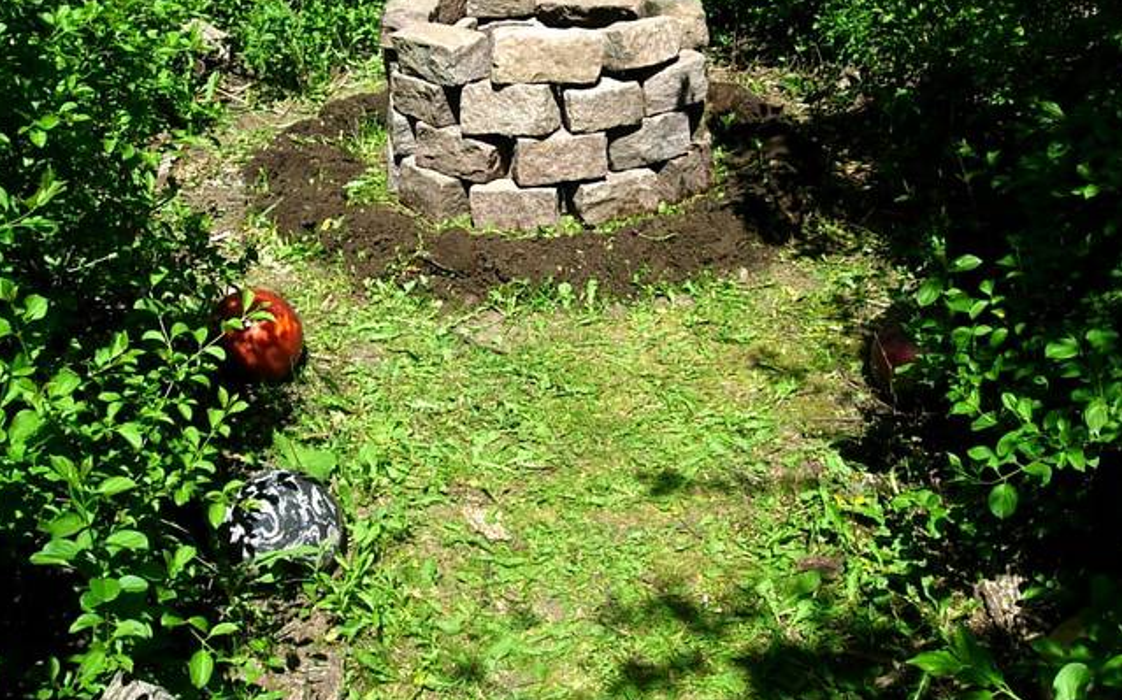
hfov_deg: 48.2
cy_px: 277
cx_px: 564
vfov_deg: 31.1
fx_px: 1253
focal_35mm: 41
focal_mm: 7.8
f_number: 4.8
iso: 64
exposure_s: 1/995
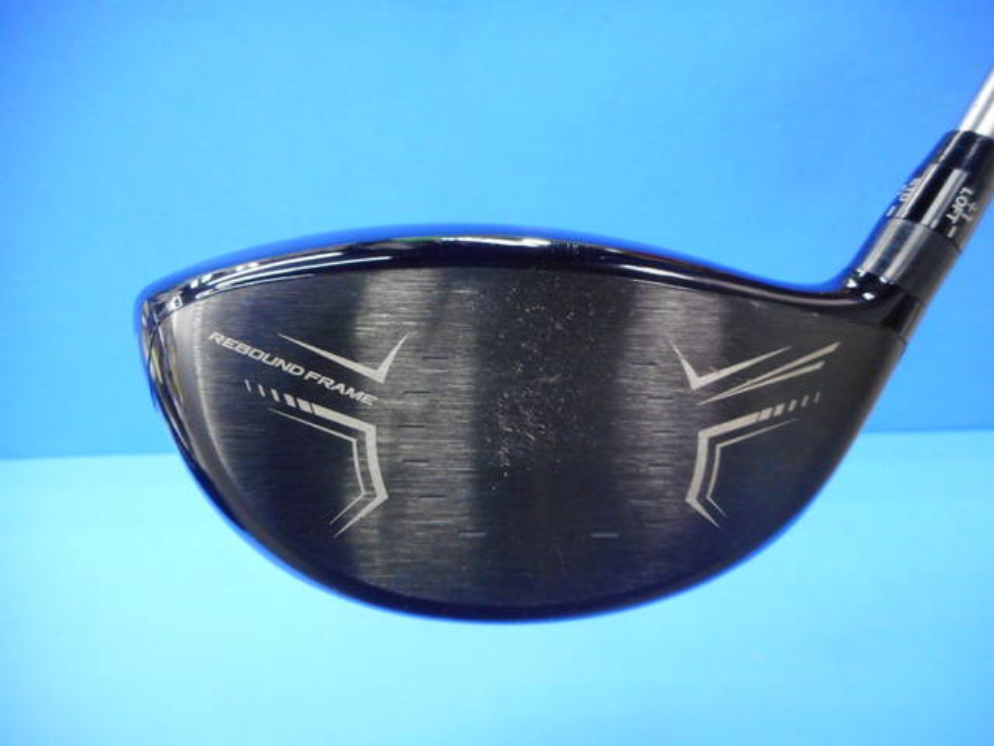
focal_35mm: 25
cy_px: 373
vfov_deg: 54.9
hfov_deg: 69.4
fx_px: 718
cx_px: 497
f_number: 3.7
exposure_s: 1/30
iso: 400
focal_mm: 4.5
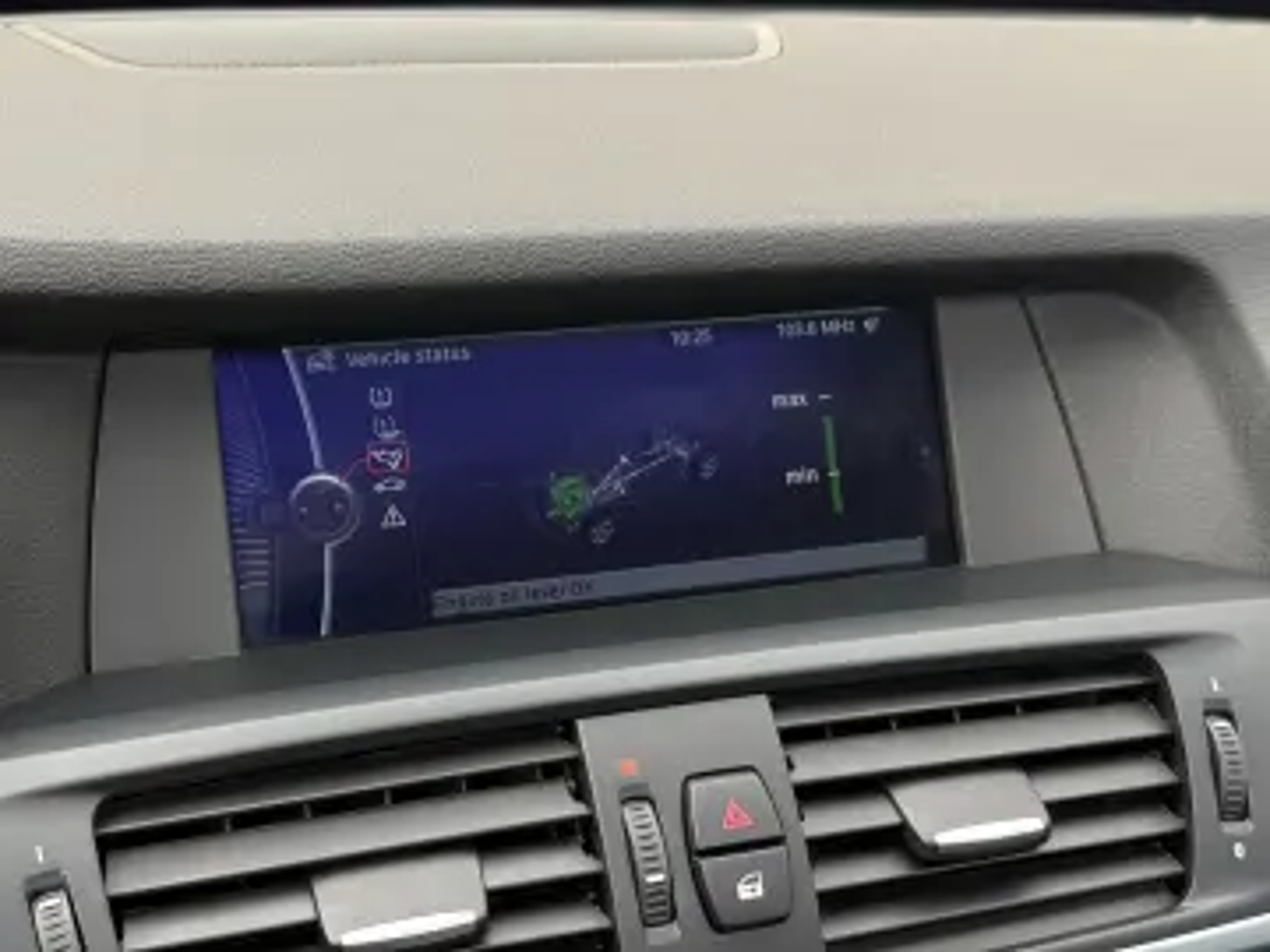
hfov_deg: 39.7
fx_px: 1761
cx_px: 635
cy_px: 476
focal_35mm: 48
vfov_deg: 30.3
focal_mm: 6.76
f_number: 1.78
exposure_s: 1/253
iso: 100
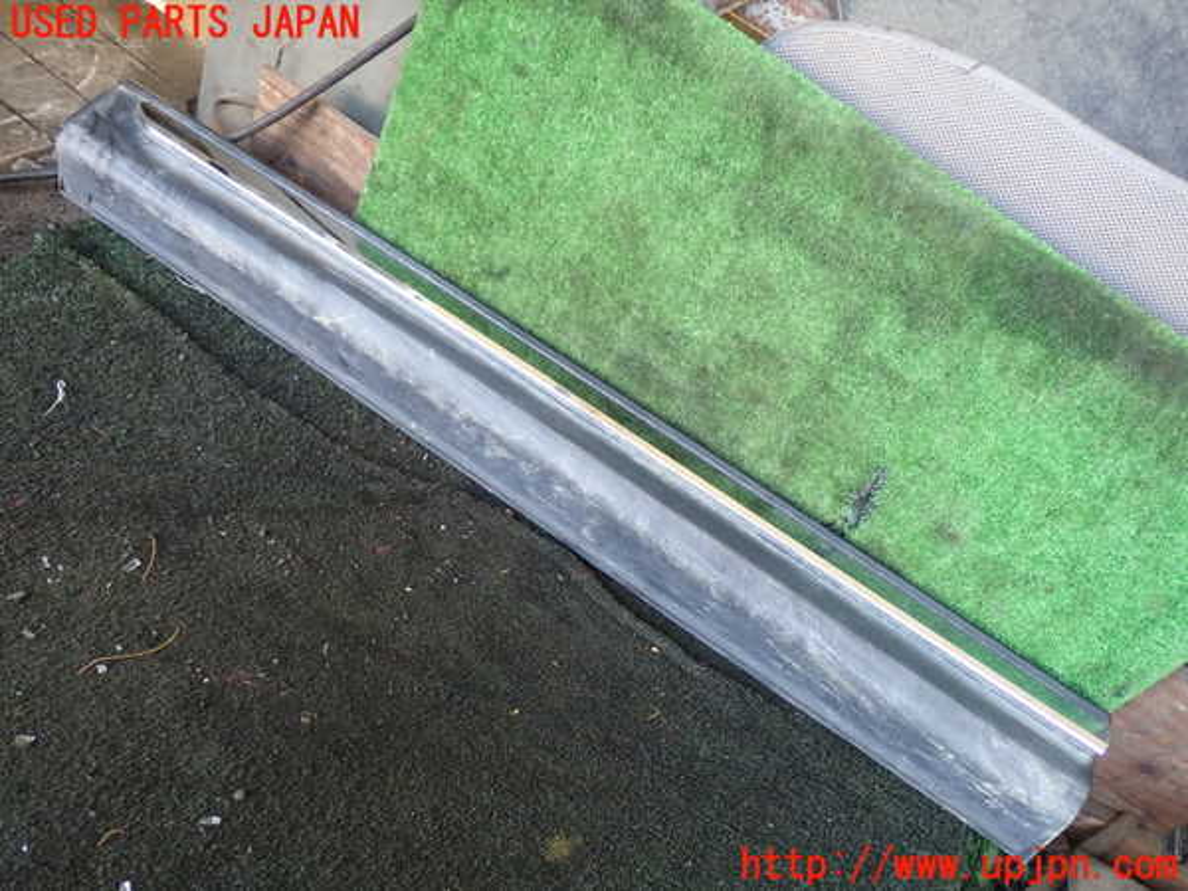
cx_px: 594
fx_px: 1030
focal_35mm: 30
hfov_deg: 60.0
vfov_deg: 46.8
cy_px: 446
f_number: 2.3
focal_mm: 5.4
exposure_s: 1/40
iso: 200
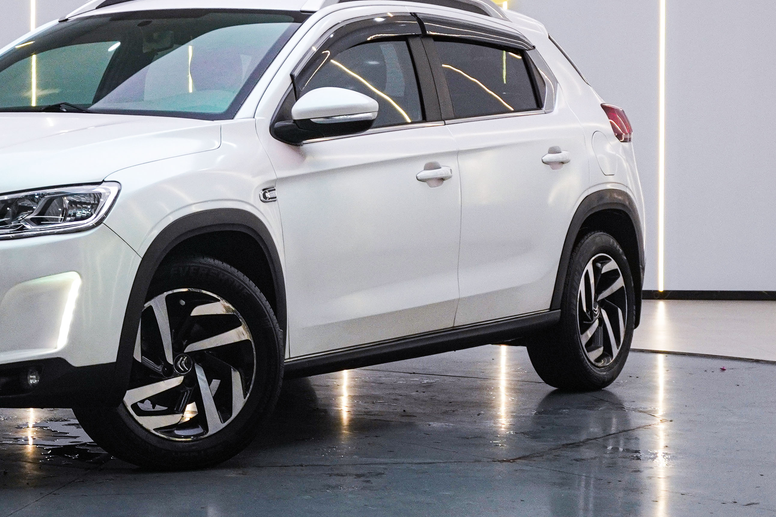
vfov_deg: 13.8
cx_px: 176
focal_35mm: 99
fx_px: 2137
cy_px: 149
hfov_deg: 20.4
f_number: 6.3
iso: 640
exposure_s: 1/80
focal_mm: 29
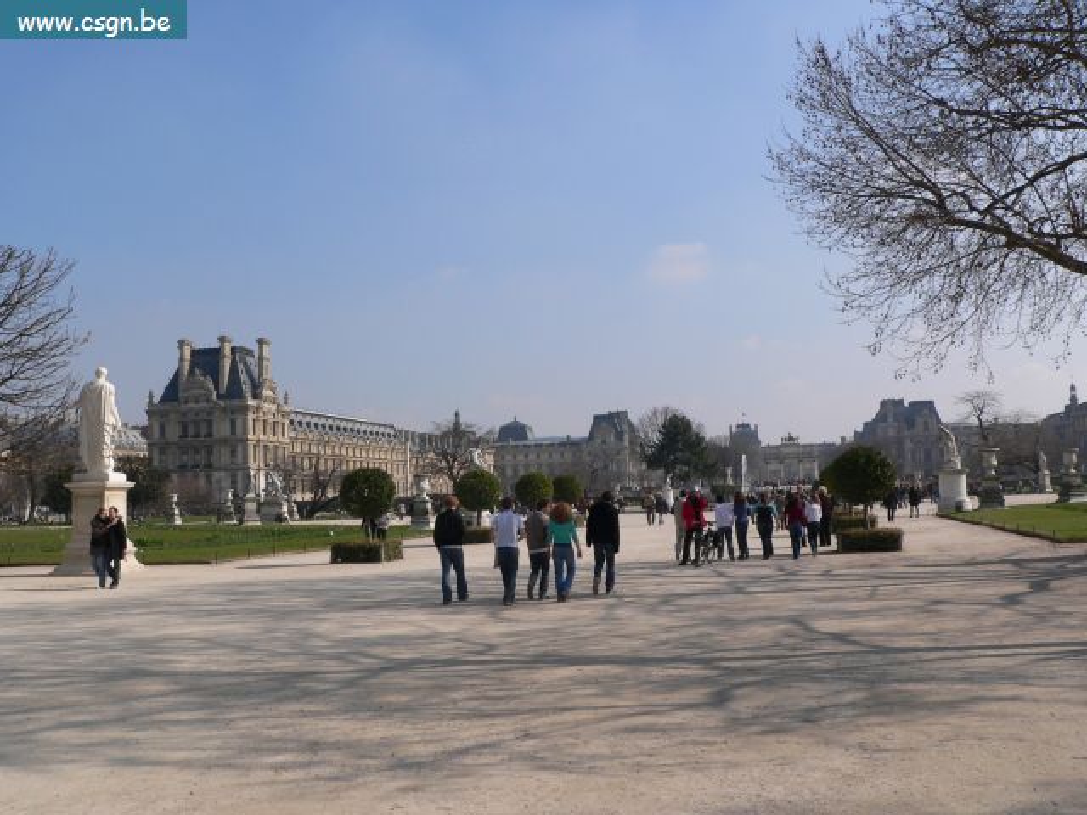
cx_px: 544
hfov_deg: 51.4
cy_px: 408
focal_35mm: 36
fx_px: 1130
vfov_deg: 39.7
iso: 80
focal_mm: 6
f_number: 5.6
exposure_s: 1/500
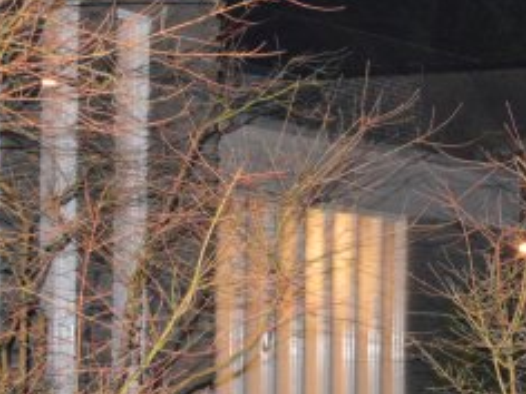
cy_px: 466
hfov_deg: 15.2
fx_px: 1671
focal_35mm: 110
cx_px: 974
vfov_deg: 13.1
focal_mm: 18
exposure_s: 1/60
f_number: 3.5
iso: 3200
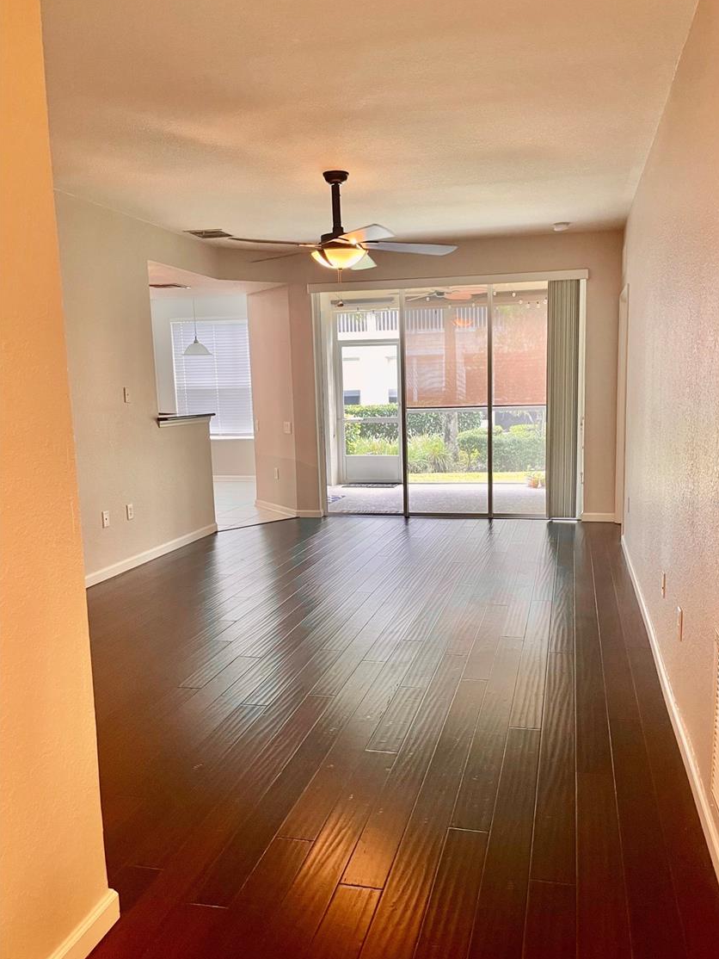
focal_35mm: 28
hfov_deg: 49.7
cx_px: 385
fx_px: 775
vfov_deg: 63.4
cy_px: 504
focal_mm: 4.2
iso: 125
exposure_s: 1/60
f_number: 1.6
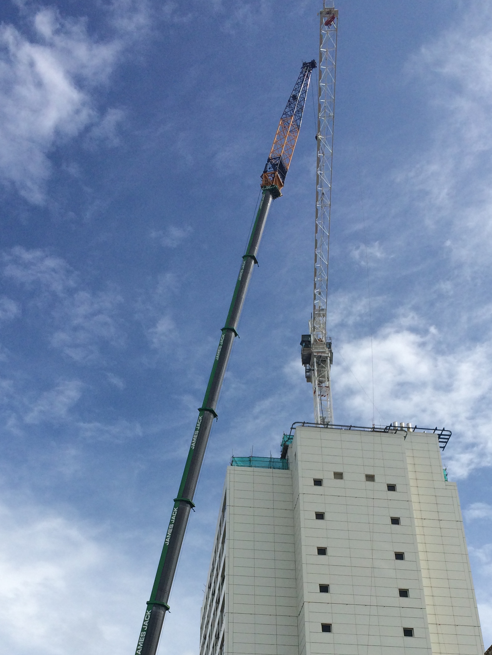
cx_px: 259
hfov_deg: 32.2
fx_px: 853
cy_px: 500
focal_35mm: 45
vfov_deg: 40.7
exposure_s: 1/4566
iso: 40
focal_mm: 4.15
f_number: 2.2
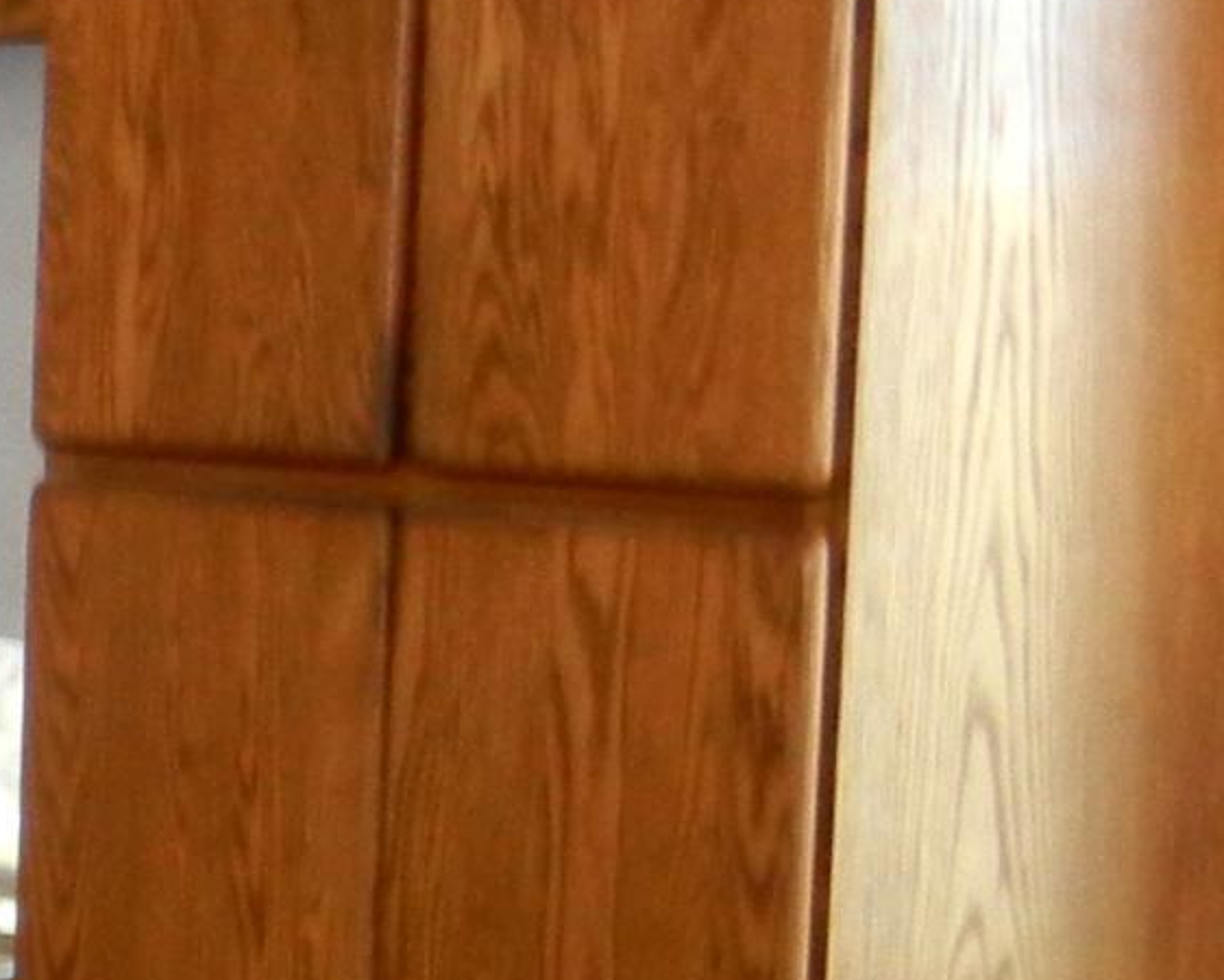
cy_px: 1058
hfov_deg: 9.7
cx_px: -1640
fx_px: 6414
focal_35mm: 177
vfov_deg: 8.7
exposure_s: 1/30.4
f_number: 3.6
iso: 300
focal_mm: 6.2
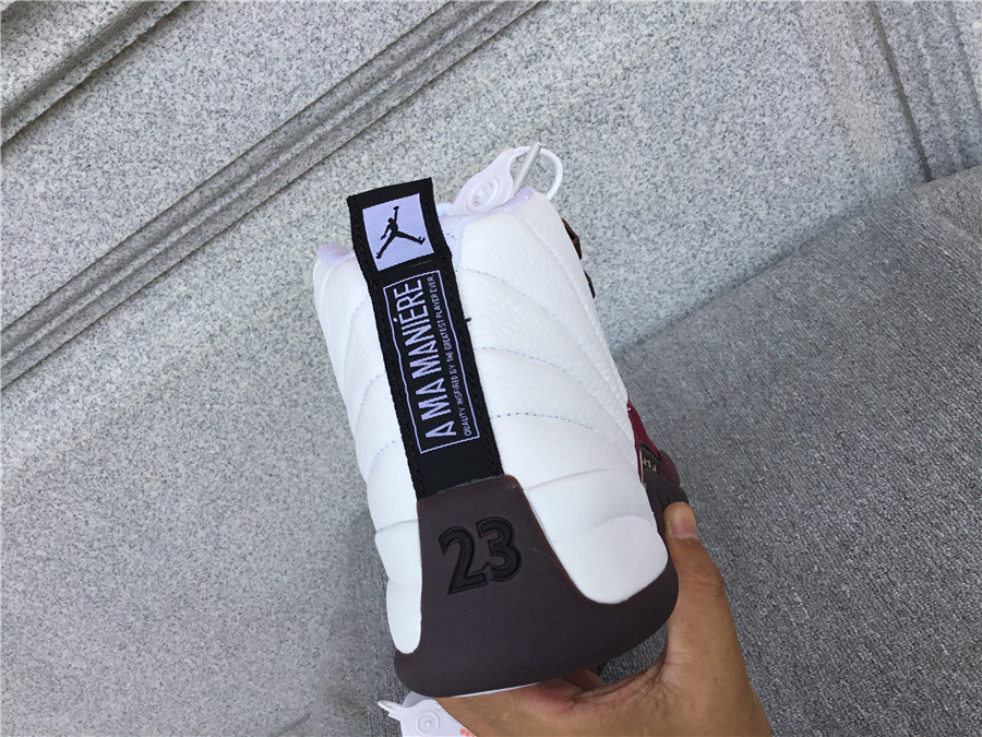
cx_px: 491
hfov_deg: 58.4
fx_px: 879
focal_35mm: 31
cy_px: 368
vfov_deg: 45.4
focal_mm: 3.3
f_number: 2.4
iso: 25
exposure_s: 1/295
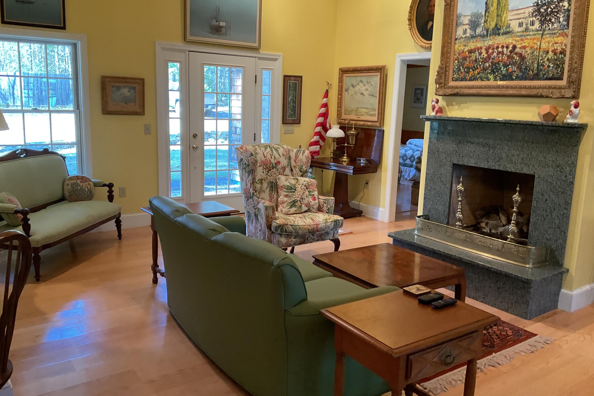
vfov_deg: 42.3
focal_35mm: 31
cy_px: 192
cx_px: 291
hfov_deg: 60.3
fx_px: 511
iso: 160
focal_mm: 3
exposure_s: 1/60
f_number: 1.8
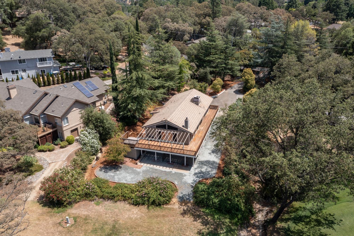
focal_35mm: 28
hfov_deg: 65.5
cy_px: 118
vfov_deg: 46.4
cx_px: 177
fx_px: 275
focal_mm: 10.26
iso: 100
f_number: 6.3
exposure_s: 1/200
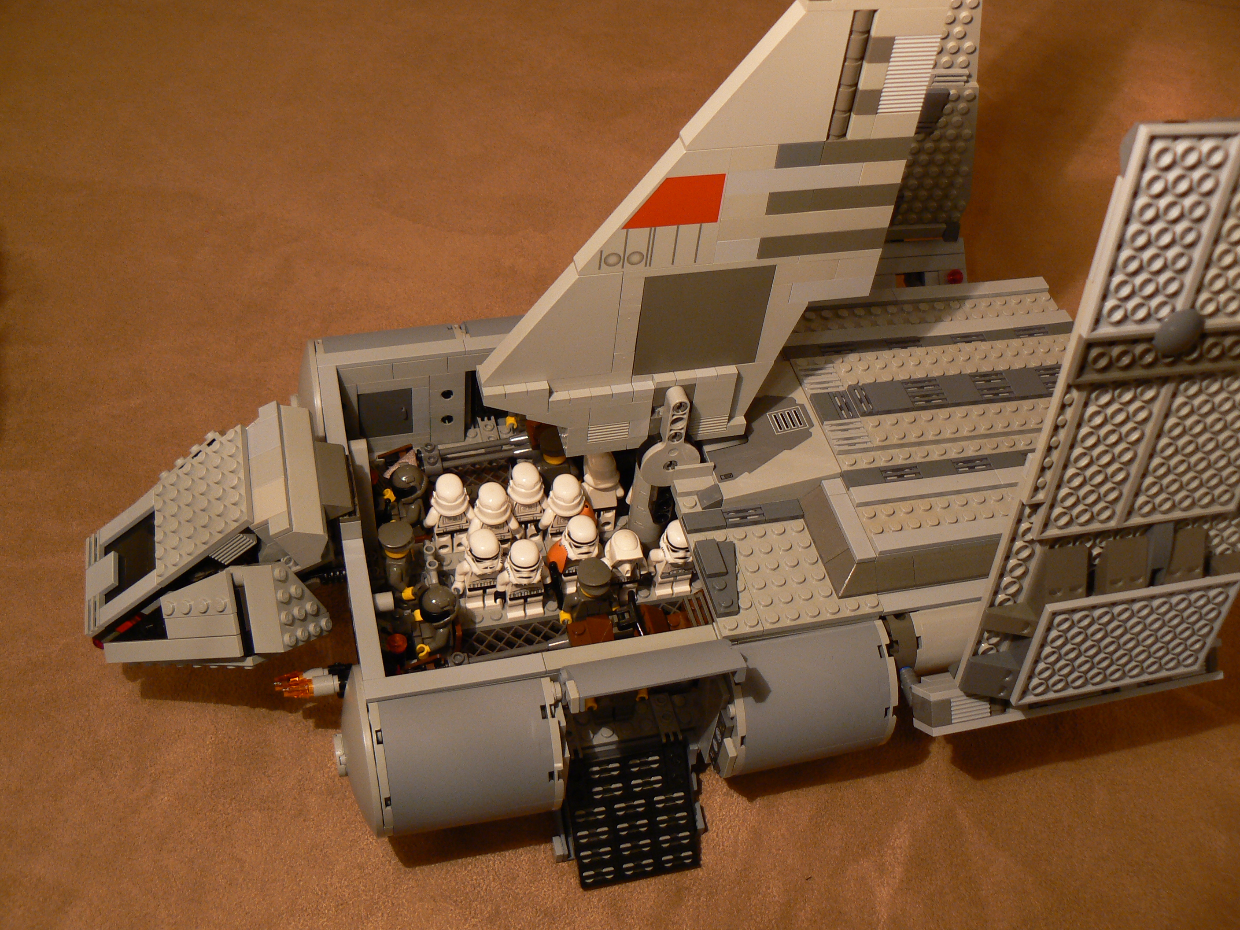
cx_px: 620
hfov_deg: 51.4
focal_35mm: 36
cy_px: 465
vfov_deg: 39.7
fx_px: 1290
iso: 100
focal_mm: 6
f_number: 2.8
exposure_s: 1/6
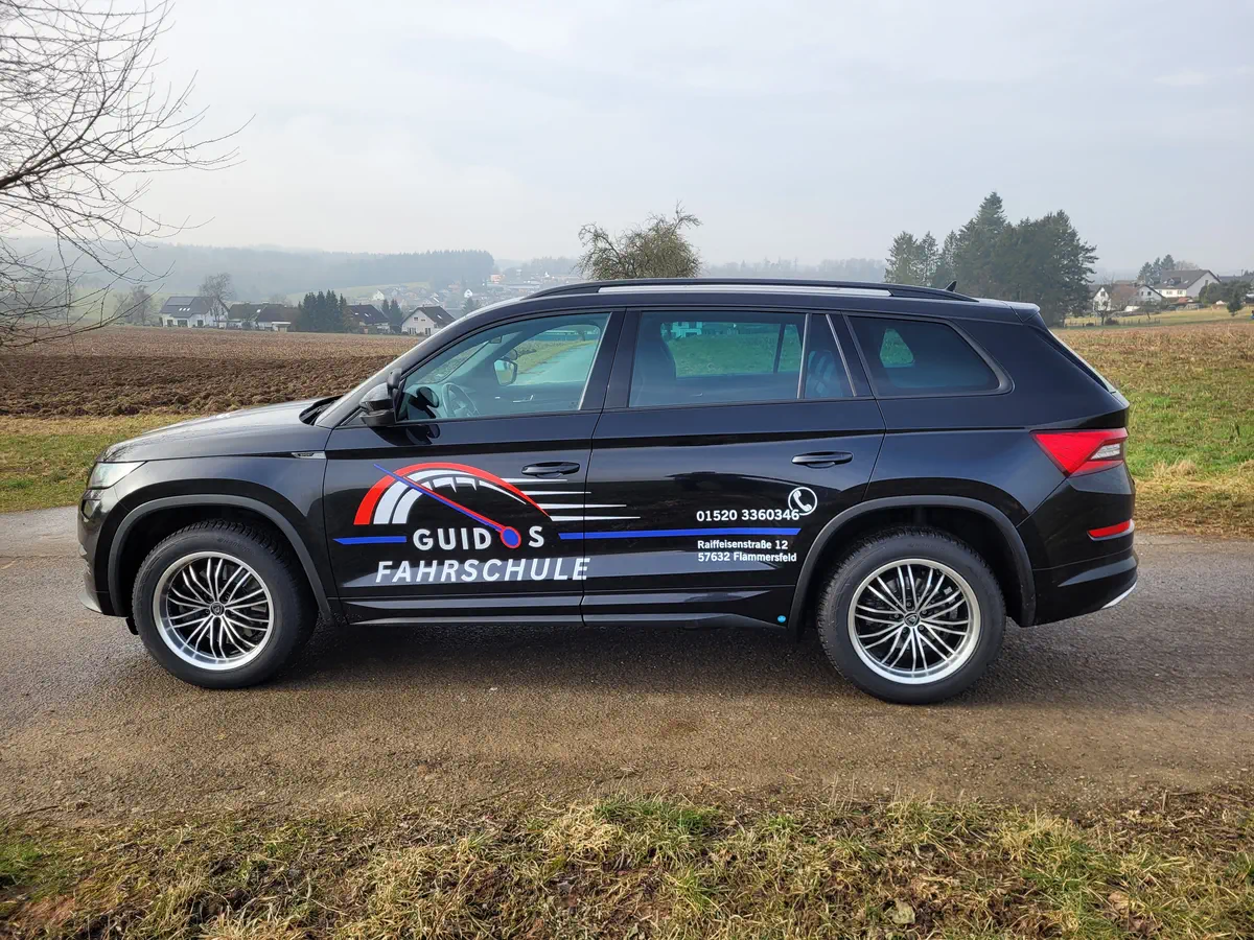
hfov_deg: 67.3
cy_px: 470
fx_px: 942
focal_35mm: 26
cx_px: 627
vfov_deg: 53.1
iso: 40
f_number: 1.8
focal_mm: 5.4
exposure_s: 1/892
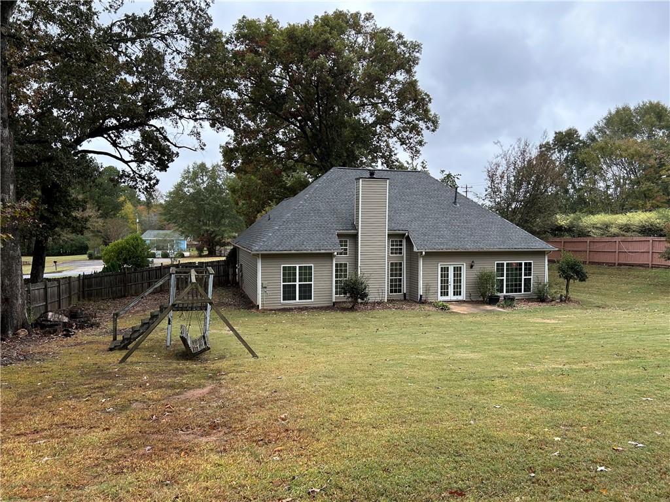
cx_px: 335
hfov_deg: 67.3
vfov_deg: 53.1
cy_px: 251
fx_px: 503
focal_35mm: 26
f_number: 1.5
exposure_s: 1/775
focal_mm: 5.7
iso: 50
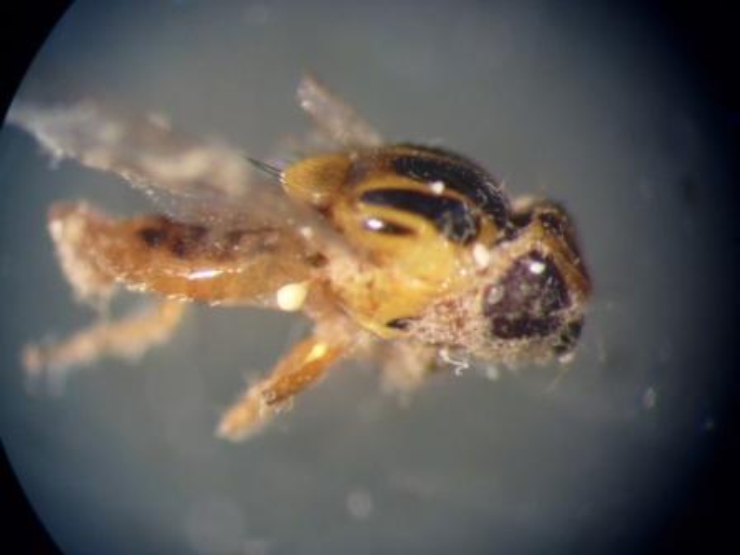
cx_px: 370
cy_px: 278
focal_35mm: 52
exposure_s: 1/40
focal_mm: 8.5
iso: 320
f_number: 3.8
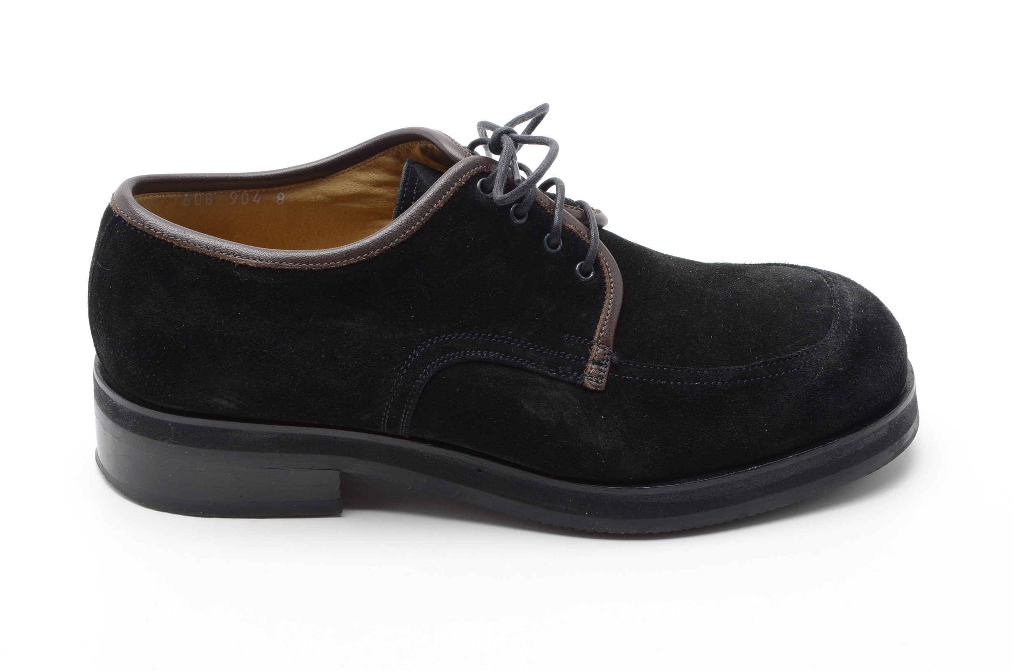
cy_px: 336
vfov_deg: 16.5
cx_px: 506
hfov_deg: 24.7
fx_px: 2317
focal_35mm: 82
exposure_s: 1/100
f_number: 14
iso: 100
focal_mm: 55
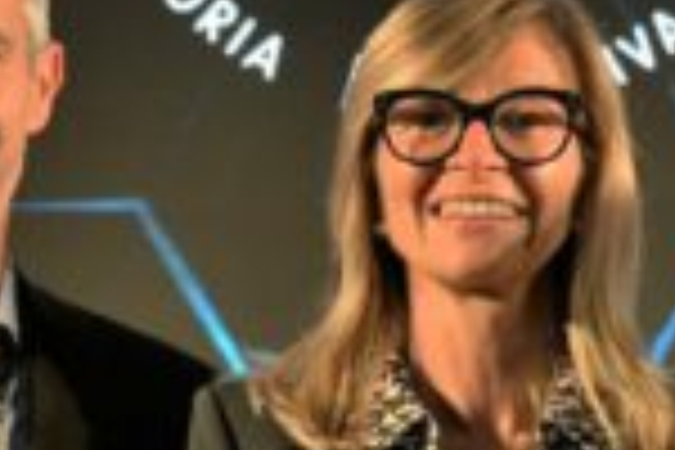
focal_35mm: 176
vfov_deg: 7.8
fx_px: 3300
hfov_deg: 11.7
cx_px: 495
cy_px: 484
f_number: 5.6
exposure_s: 1/125
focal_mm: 38
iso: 2000
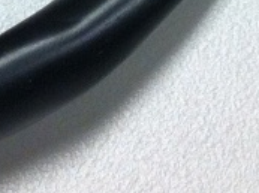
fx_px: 1956
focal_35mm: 262
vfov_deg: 5.3
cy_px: -408
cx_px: -49
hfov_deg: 7.5
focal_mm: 3.85
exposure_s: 1/25
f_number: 2.8
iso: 80
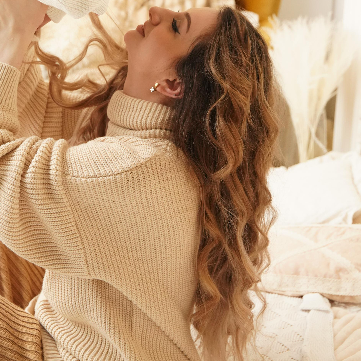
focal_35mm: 83
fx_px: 979
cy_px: 1
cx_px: 124
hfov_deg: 20.8
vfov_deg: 20.2
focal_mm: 45
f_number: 4.5
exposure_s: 1/320
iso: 3200
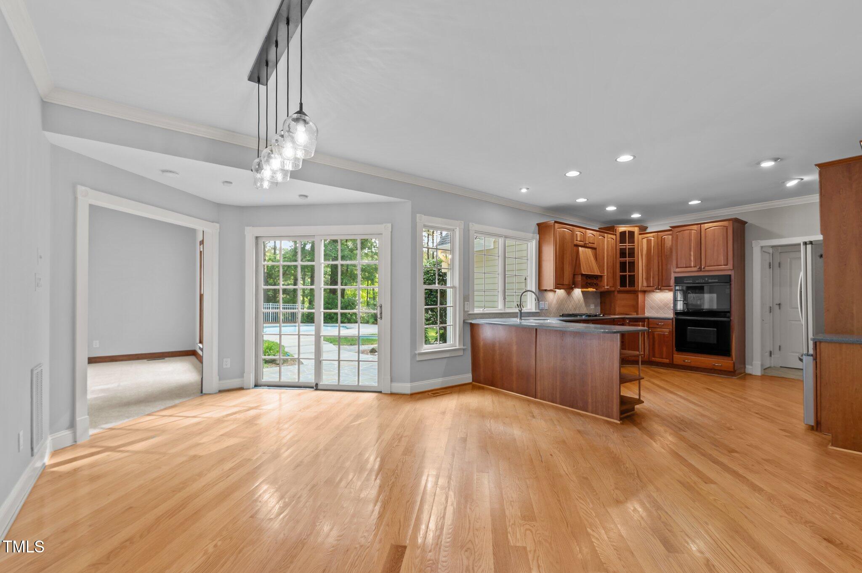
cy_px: 286
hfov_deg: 100.4
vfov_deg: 77.2
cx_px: 431
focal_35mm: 15
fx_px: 359
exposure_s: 1/13
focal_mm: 15
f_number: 6.3
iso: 400
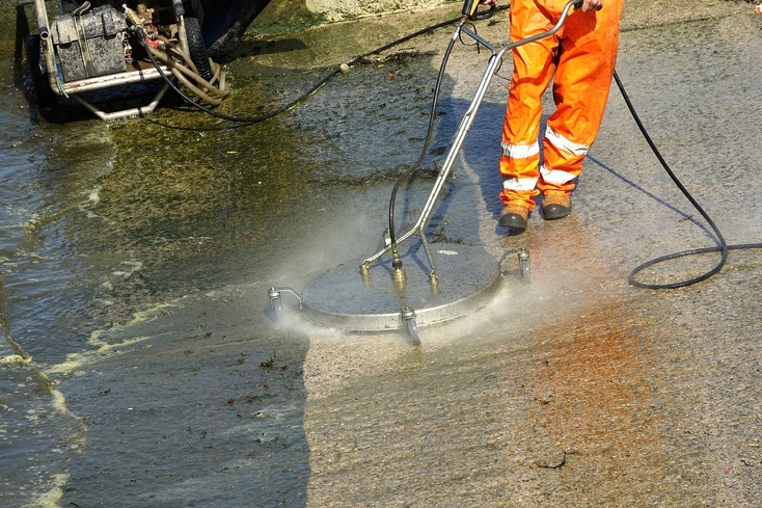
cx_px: 401
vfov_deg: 7.2
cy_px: 239
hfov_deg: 10.8
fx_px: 4042
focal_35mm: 191
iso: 100
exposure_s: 1/800
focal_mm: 64.84
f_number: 4
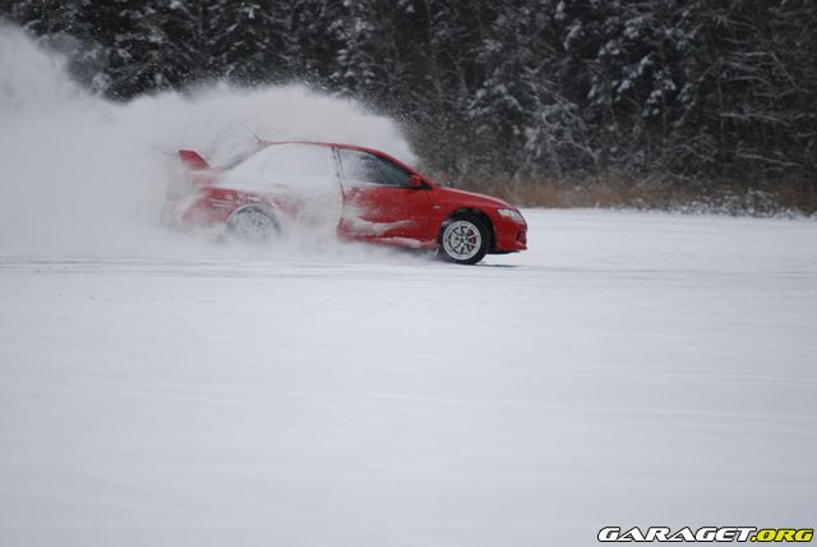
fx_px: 6814
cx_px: 408
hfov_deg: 6.9
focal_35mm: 300
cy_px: 274
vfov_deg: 4.6
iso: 250
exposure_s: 1/500
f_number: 5.6
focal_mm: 200
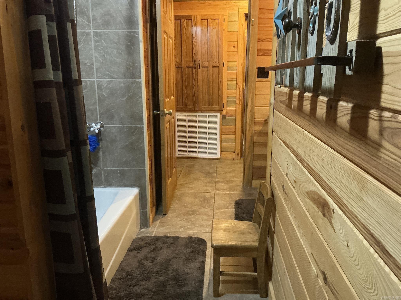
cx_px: 200
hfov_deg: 63.4
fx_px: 324
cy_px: 150
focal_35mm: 28
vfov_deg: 49.7
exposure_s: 1/54
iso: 320
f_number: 1.8
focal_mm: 3
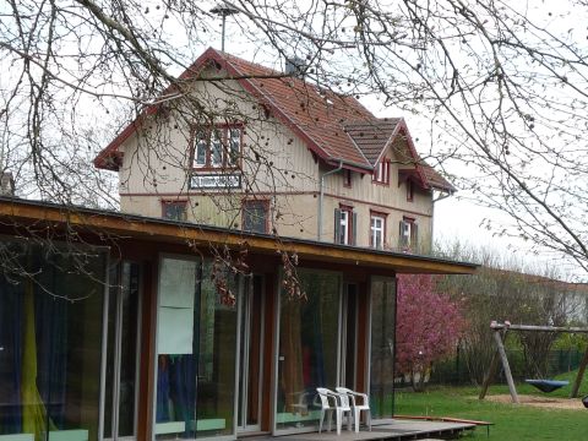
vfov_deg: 15.9
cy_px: 220
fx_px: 1580
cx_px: 294
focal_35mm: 93
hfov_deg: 21.1
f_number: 5.2
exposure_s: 1/160
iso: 100
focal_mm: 9.5
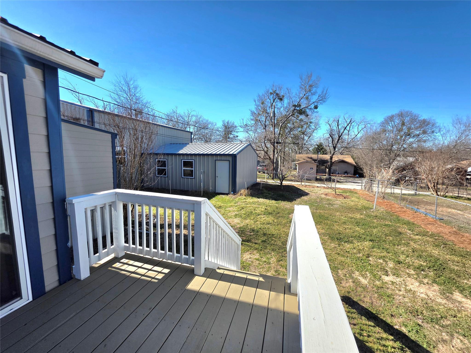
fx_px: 177
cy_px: 176
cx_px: 236
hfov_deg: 106.2
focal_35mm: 13
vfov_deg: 89.9
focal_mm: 2.2
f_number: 1.9
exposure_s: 1/2500
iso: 40
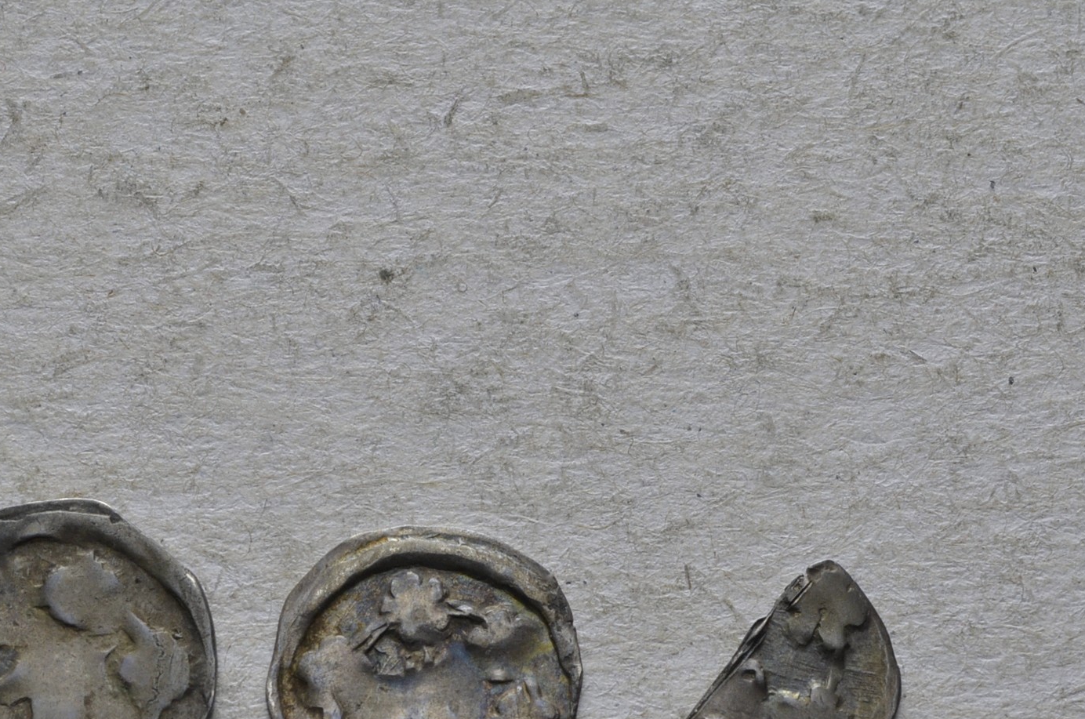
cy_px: 638
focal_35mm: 147
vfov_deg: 9.3
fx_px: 4418
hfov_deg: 14.0
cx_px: 379
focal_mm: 55
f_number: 14
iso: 400
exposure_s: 1/250
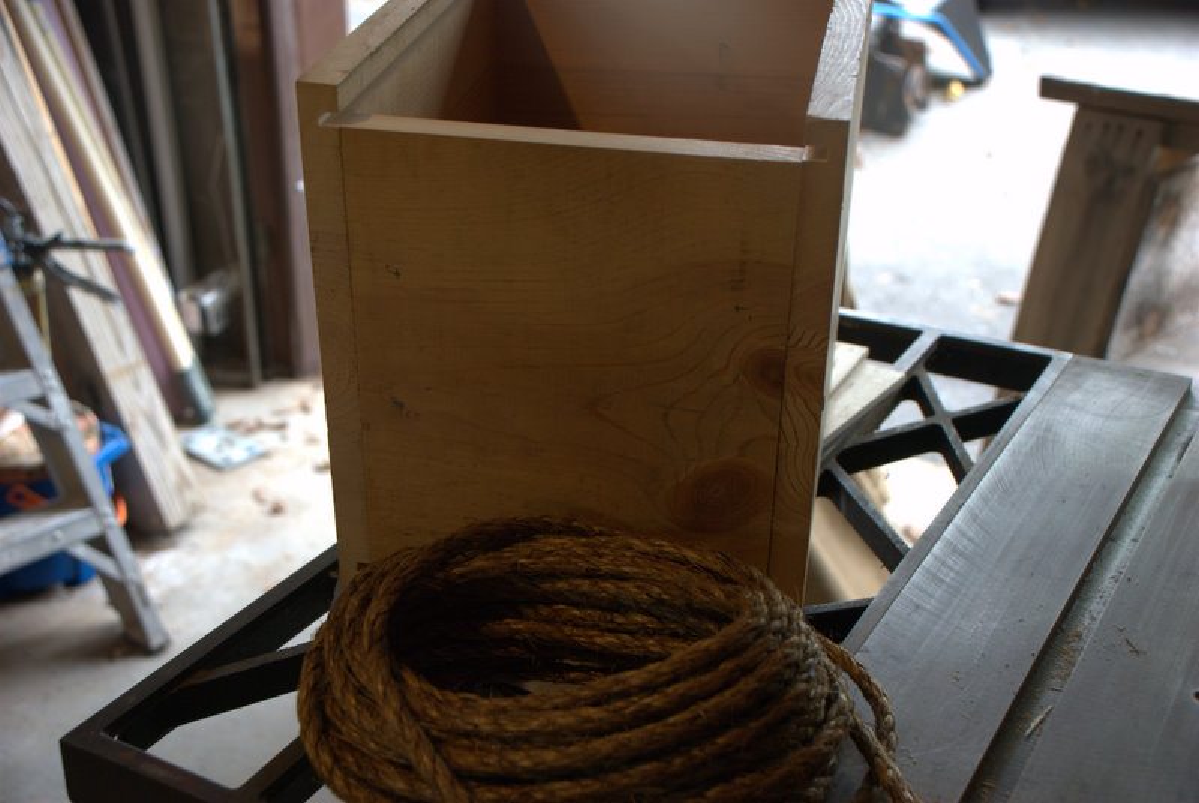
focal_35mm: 46
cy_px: 402
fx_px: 1551
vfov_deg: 29.0
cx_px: 600
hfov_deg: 42.3
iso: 400
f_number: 4.2
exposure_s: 1/20
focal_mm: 31
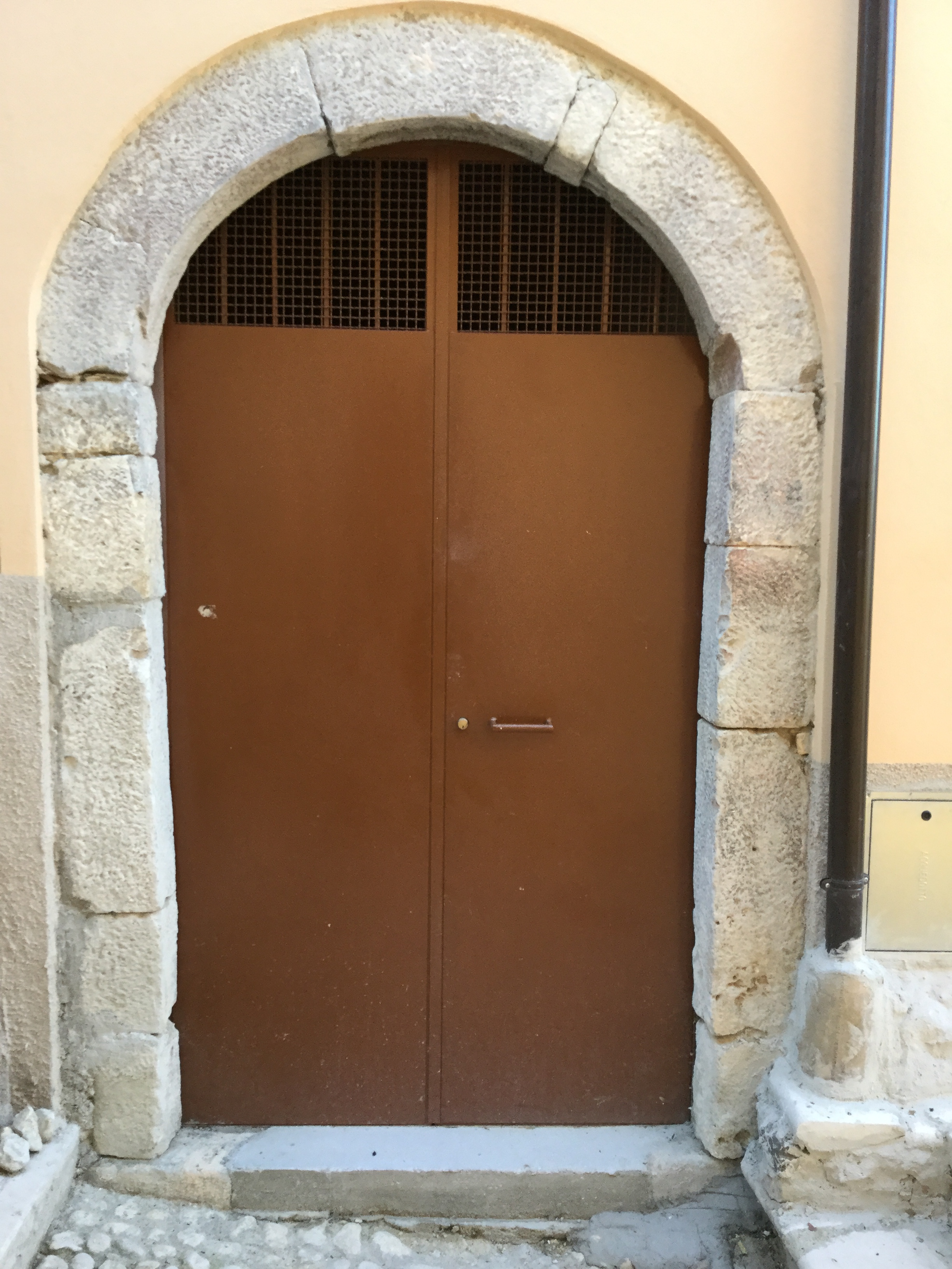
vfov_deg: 58.4
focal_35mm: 31
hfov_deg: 45.4
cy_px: 634
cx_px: 476
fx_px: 1137
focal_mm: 3.3
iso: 50
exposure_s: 1/33
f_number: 2.4
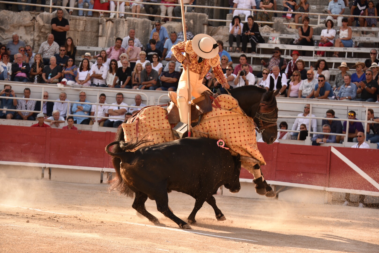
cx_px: 190
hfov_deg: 16.8
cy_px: 126
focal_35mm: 122
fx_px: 1284
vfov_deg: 11.2
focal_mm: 122
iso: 400
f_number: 5.6
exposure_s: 1/640
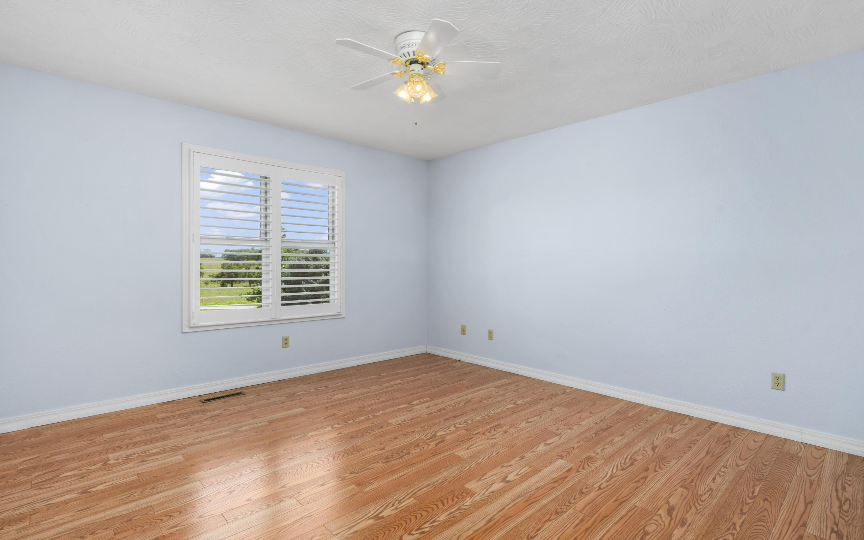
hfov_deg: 94.4
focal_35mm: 17
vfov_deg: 67.9
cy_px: 252
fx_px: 400
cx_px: 434
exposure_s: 1/2.5
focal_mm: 16
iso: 400
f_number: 9
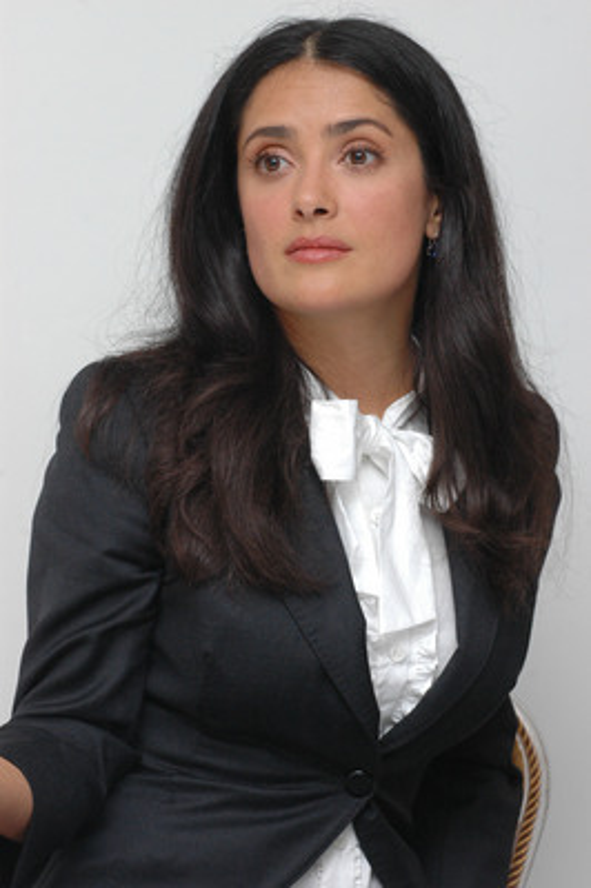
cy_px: 444
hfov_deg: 9.9
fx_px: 3404
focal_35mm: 138
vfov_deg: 14.9
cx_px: 296
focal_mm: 92
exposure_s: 1/1250
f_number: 8
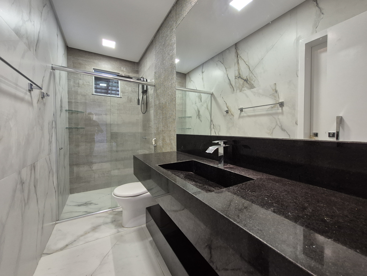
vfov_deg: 89.9
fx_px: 138
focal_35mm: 13
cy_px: 138
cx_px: 184
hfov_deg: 106.2
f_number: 2.2
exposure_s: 1/60
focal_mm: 1.74
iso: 250
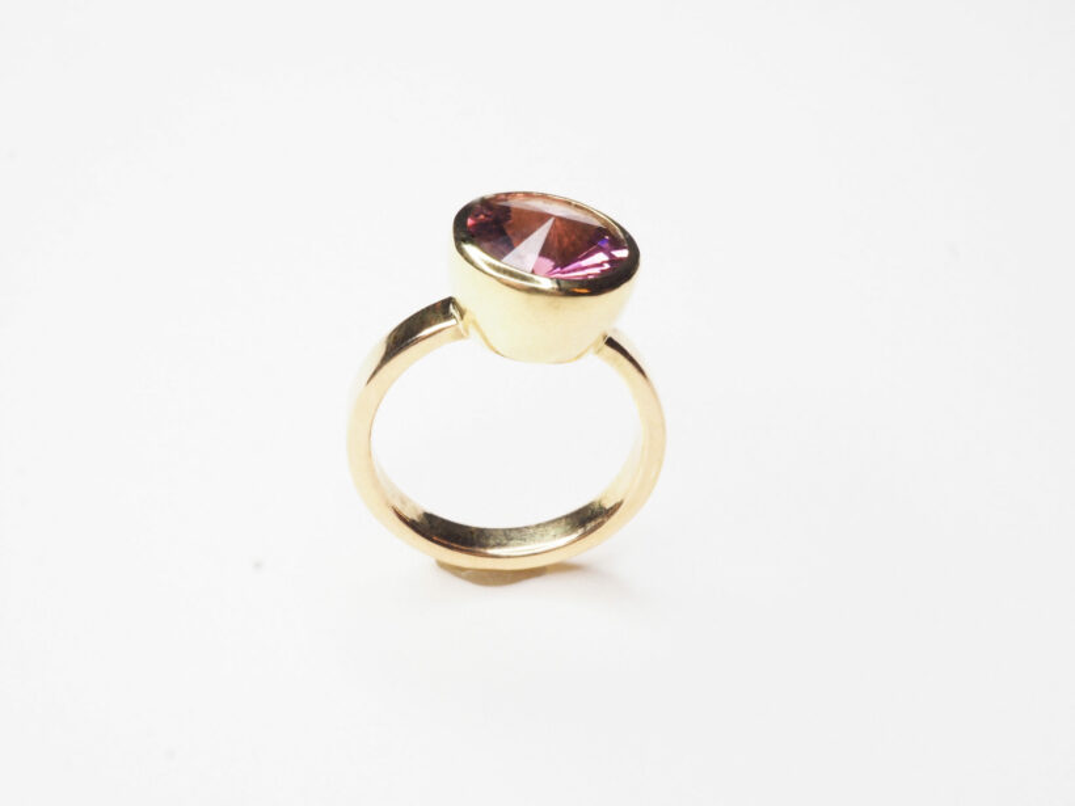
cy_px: 403
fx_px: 1863
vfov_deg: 24.4
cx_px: 538
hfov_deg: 32.2
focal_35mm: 60
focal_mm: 30
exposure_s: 1/80
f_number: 22
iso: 1250
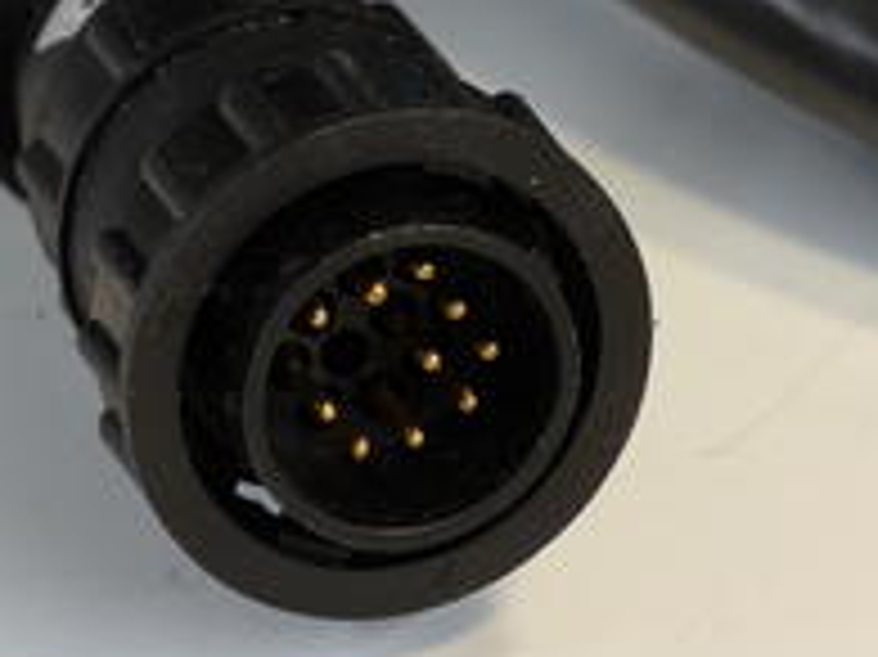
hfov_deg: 3.5
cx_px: 387
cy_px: 346
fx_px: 14575
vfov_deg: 2.6
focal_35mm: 575
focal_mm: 140
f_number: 8
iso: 200
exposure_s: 1/5
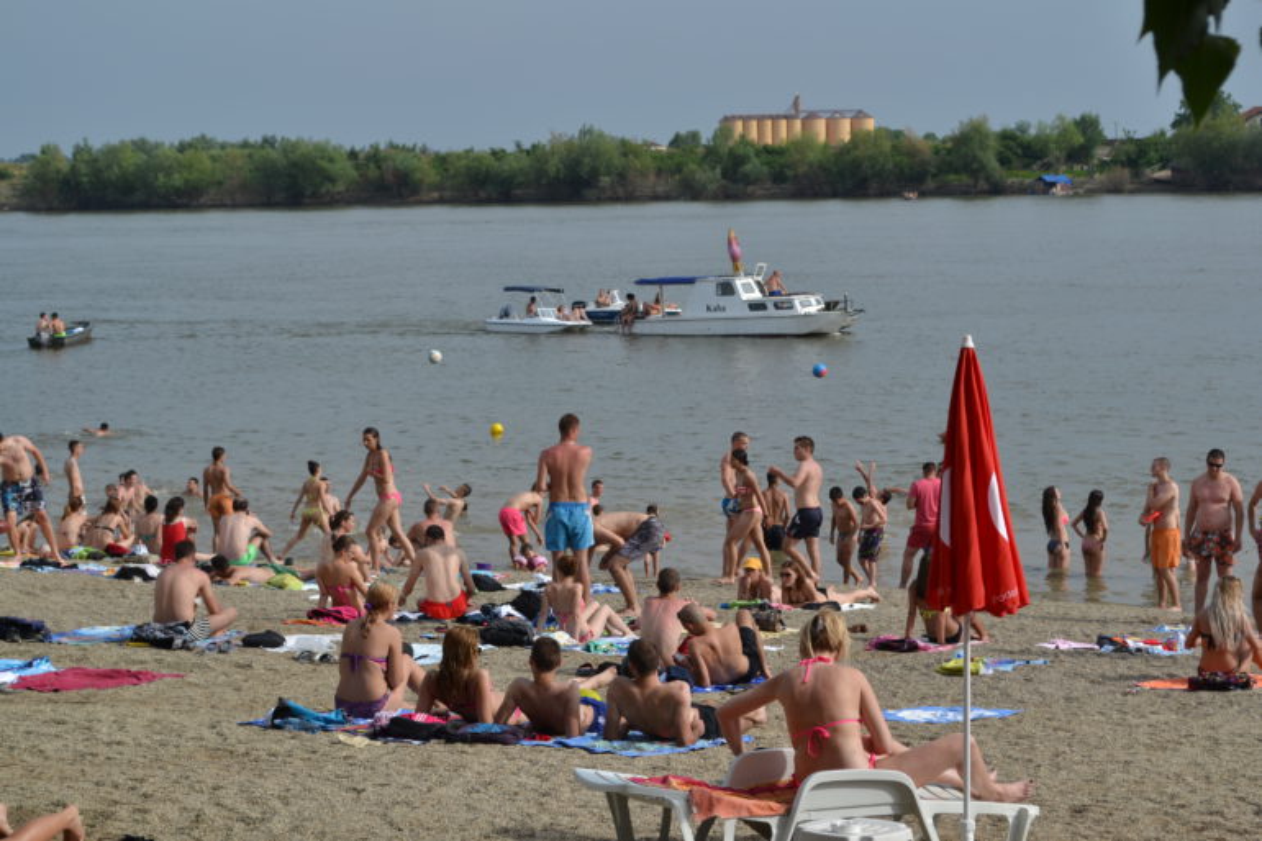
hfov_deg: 24.6
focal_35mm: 82
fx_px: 2891
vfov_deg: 16.5
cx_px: 631
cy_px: 420
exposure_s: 1/320
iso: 100
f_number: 8
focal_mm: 55
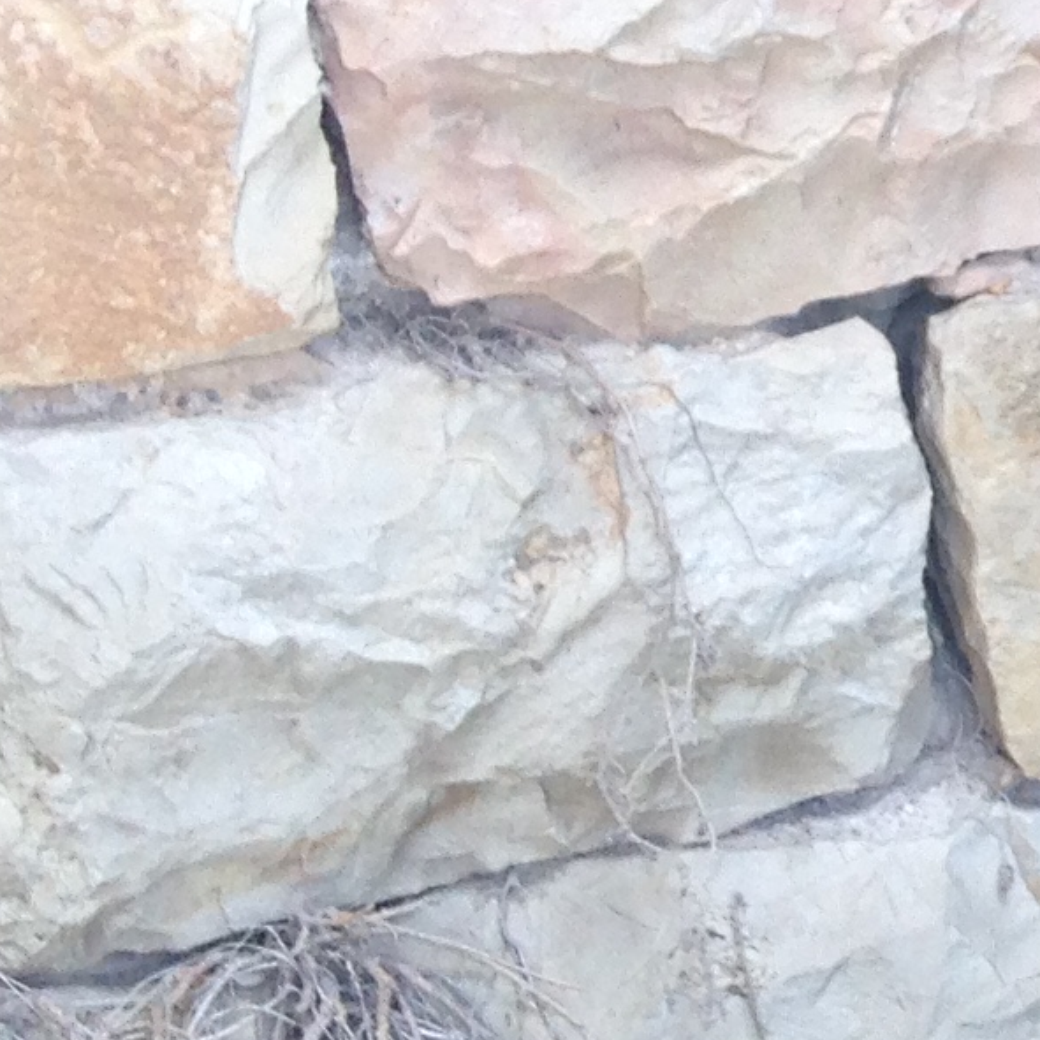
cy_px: 116
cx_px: 2219
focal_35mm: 161
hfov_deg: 9.9
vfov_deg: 10.8
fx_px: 5473
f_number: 2.4
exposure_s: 1/120
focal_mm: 4.12
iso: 64
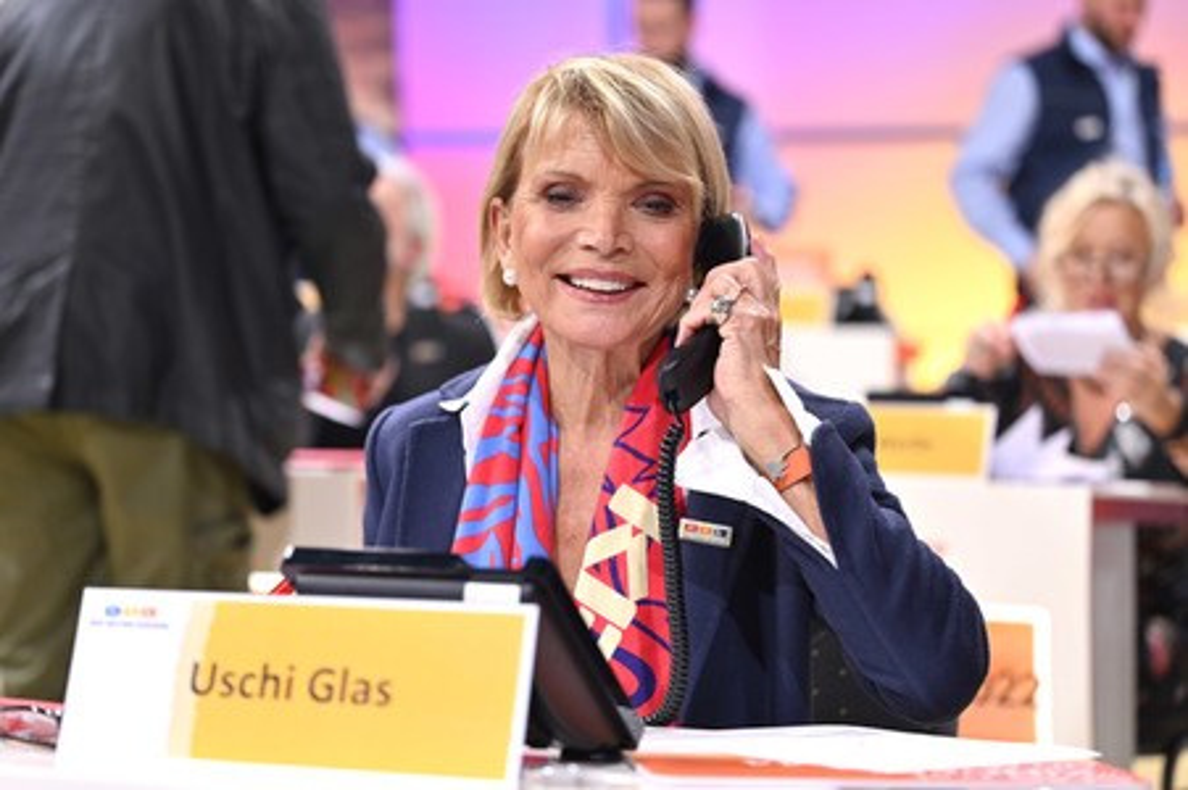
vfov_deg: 17.9
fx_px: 2506
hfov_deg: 26.7
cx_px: 594
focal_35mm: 76
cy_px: 395
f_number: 2.8
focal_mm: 76
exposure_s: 1/200
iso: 1000
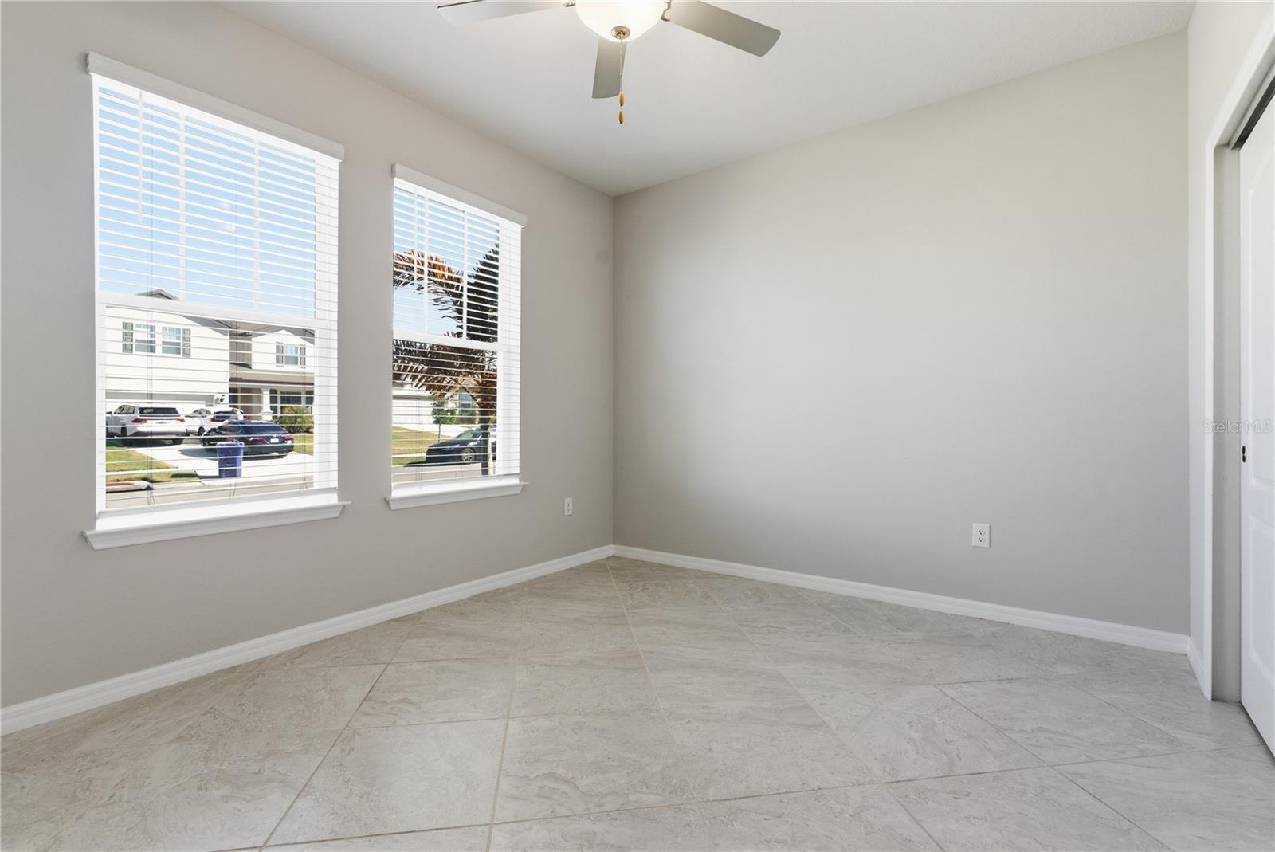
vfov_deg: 73.8
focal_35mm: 16
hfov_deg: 96.7
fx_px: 567
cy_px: 426
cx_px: 638
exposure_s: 1/100
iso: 320
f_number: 9
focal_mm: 16
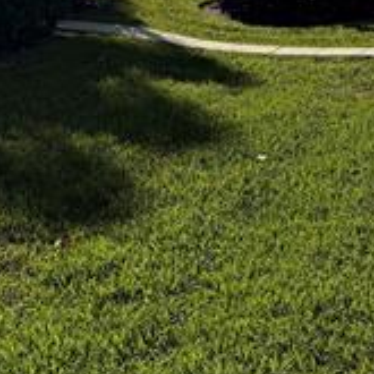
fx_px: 941
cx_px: 136
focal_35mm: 77
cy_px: -184
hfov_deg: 22.4
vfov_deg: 19.6
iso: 100
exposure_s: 1/9091
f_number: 1.78
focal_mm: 6.76
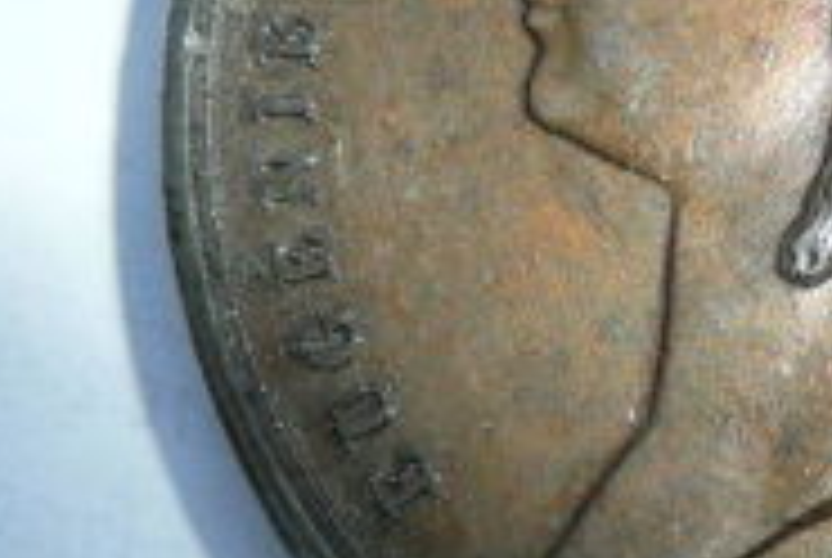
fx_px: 2245
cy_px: 158
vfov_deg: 14.1
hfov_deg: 19.8
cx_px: 980
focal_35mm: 97
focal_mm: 4.9
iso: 100
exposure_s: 1/30
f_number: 3.4
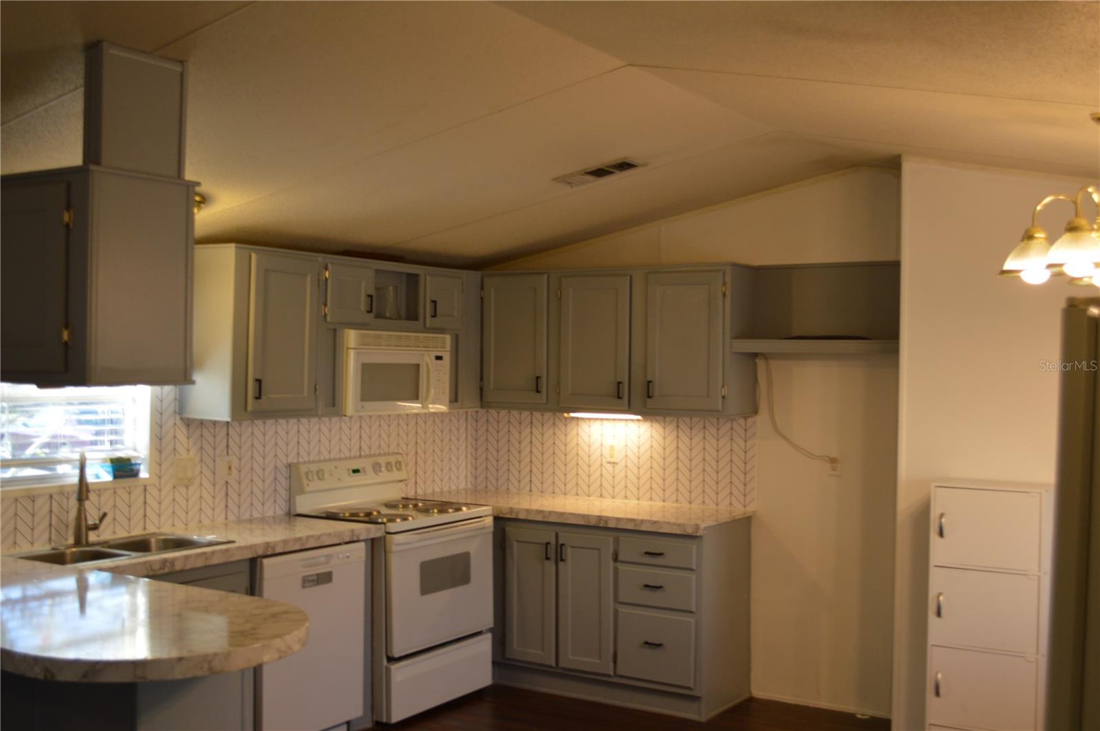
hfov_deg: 49.6
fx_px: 1190
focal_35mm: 39
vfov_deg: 34.1
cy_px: 366
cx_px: 550
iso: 400
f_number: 4.2
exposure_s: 1/40
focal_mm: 26
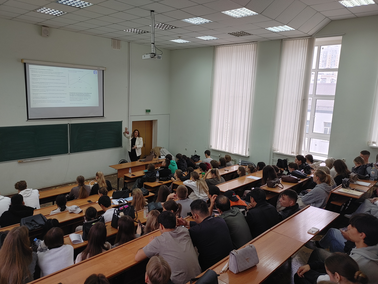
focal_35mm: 26
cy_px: 142
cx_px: 189
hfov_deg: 67.3
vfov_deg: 53.1
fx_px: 284
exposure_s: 1/100
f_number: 1.8
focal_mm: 5.58
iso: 100
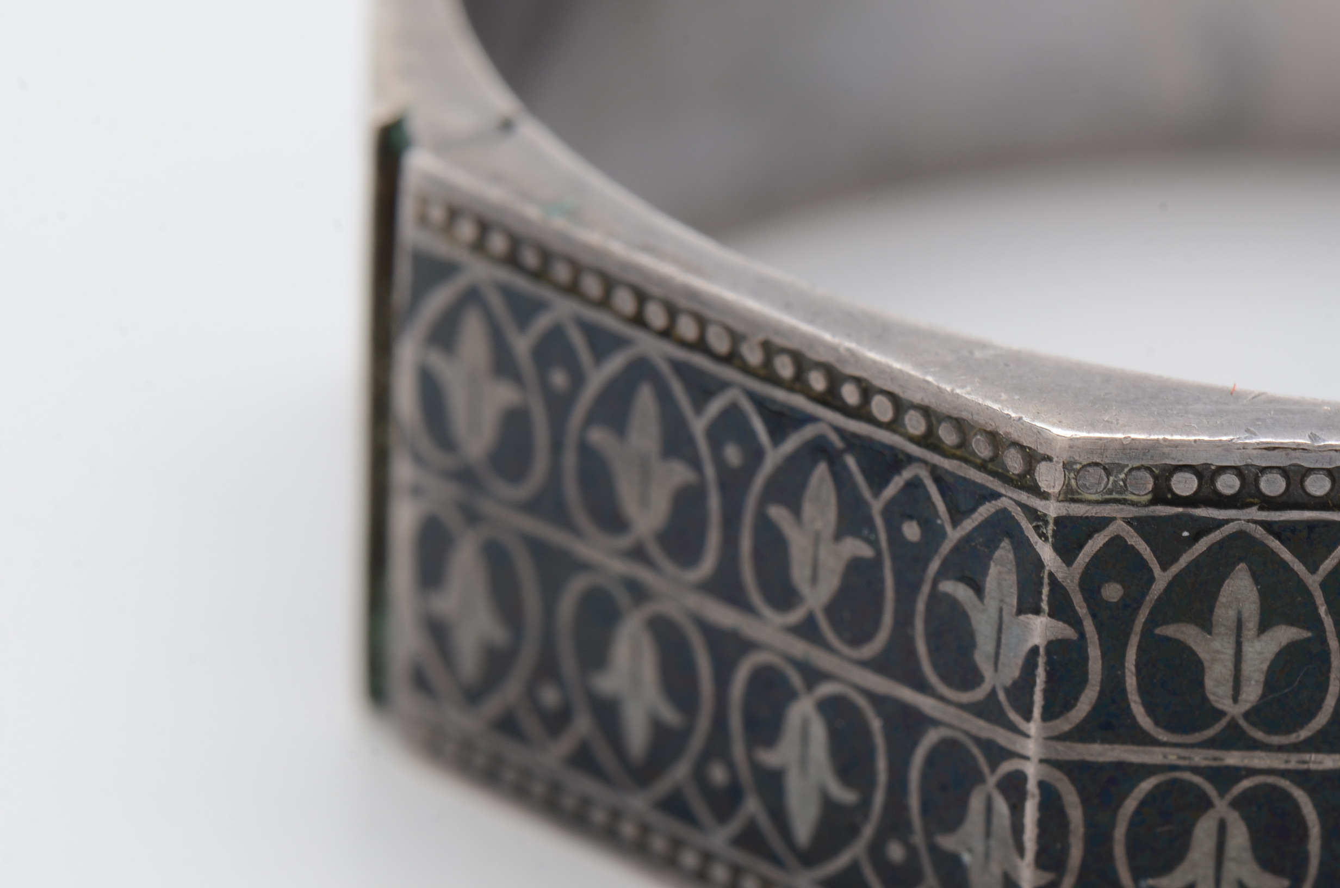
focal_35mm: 128
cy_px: 444
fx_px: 4736
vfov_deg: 10.7
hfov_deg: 16.1
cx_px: 670
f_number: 16
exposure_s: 1/125
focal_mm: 85
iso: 200
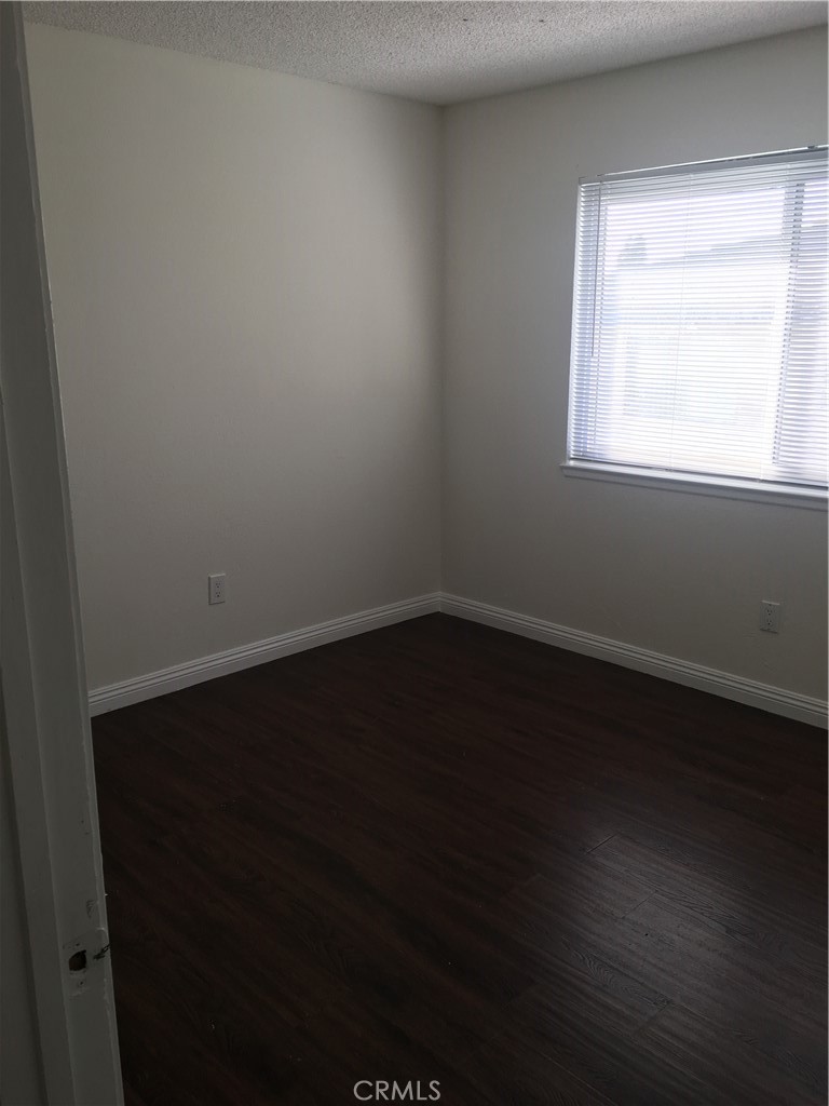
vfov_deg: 61.7
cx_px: 414
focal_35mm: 29
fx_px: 926
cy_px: 553
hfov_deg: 48.2
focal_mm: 4.15
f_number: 2.2
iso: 25
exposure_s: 1/60
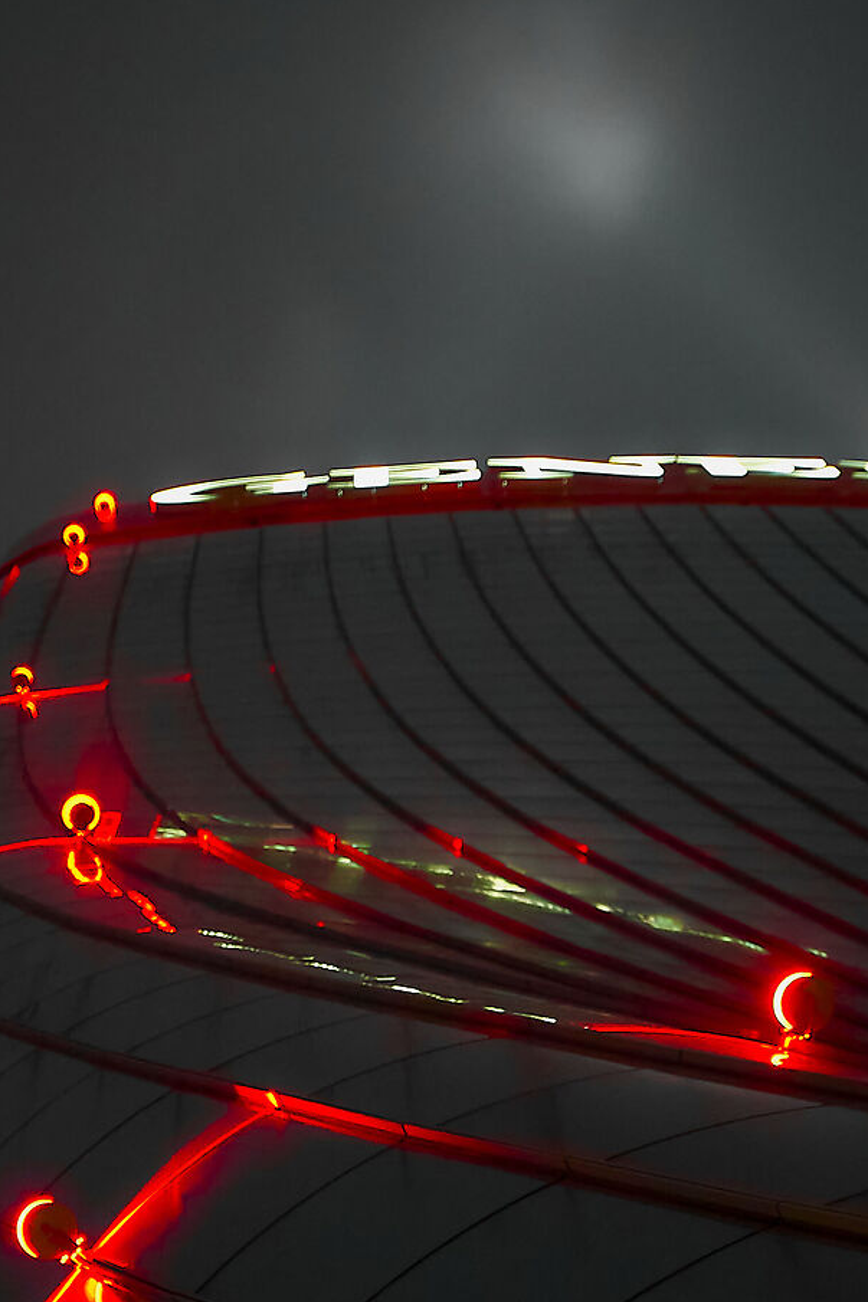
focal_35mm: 199
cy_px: 1121
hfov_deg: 6.9
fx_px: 7199
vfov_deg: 10.3
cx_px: 377
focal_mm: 75
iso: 5000
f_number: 2.8
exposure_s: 1/80
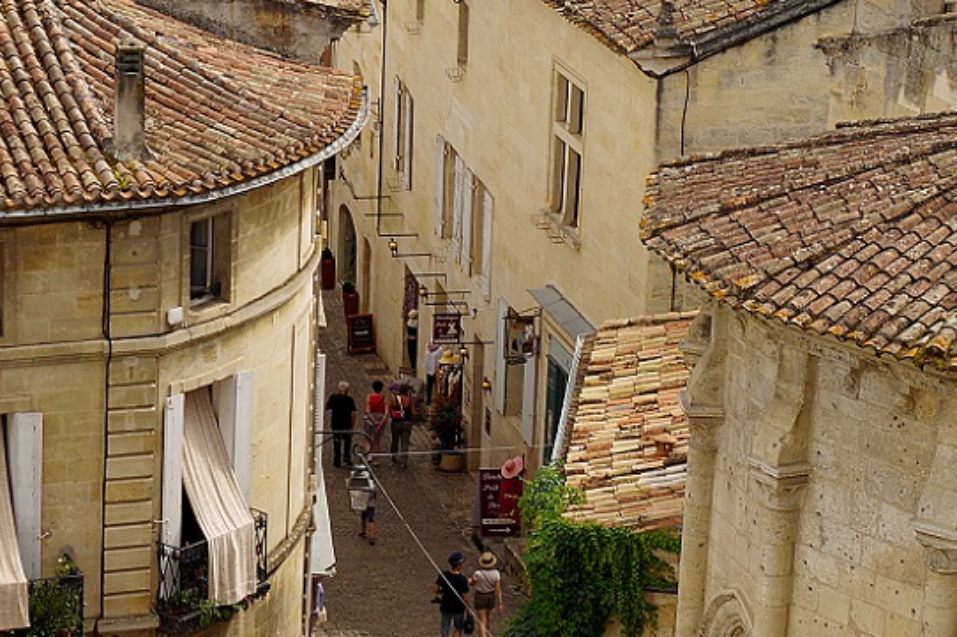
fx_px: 3325
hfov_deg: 16.1
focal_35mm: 125
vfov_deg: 10.9
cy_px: 386
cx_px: 74
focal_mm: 37
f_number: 7.1
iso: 100
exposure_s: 1/125
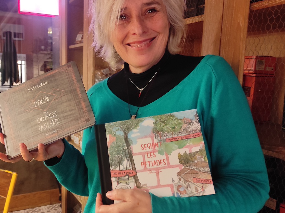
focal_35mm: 34
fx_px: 280
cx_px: 111
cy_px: 114
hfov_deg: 53.5
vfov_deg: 41.7
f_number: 1.89
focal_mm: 5.43
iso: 600
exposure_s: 1/20
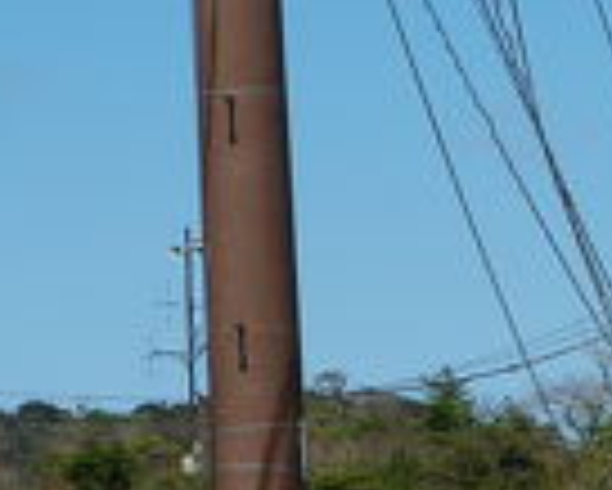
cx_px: 1269
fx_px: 6688
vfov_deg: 4.2
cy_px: 829
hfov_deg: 5.1
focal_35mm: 369
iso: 200
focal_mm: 55
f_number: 11
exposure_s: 1/350
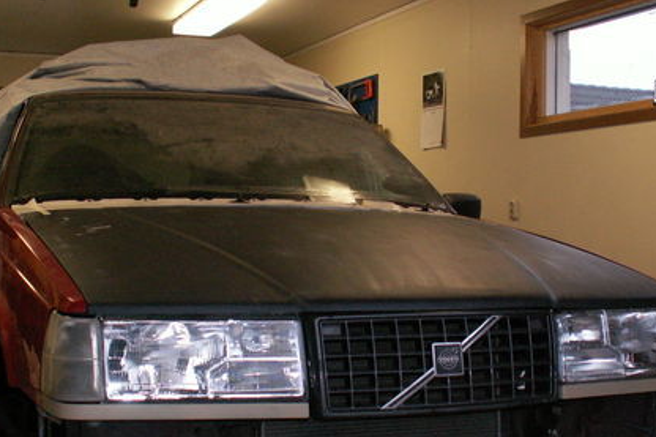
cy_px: 290
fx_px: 1020
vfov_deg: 24.1
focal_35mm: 56
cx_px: 361
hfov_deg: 35.6
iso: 160
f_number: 2.8
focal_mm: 5.86
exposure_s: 1/50
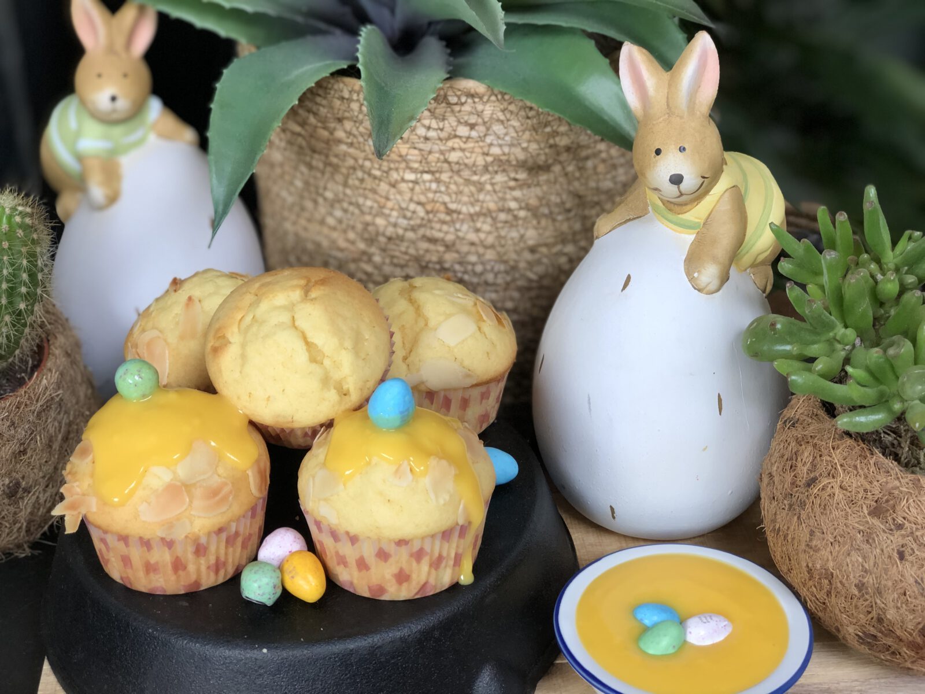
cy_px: 347
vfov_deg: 25.7
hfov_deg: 33.8
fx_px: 1523
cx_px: 462
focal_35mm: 57
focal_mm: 6.6
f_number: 2.8
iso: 32
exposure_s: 1/30
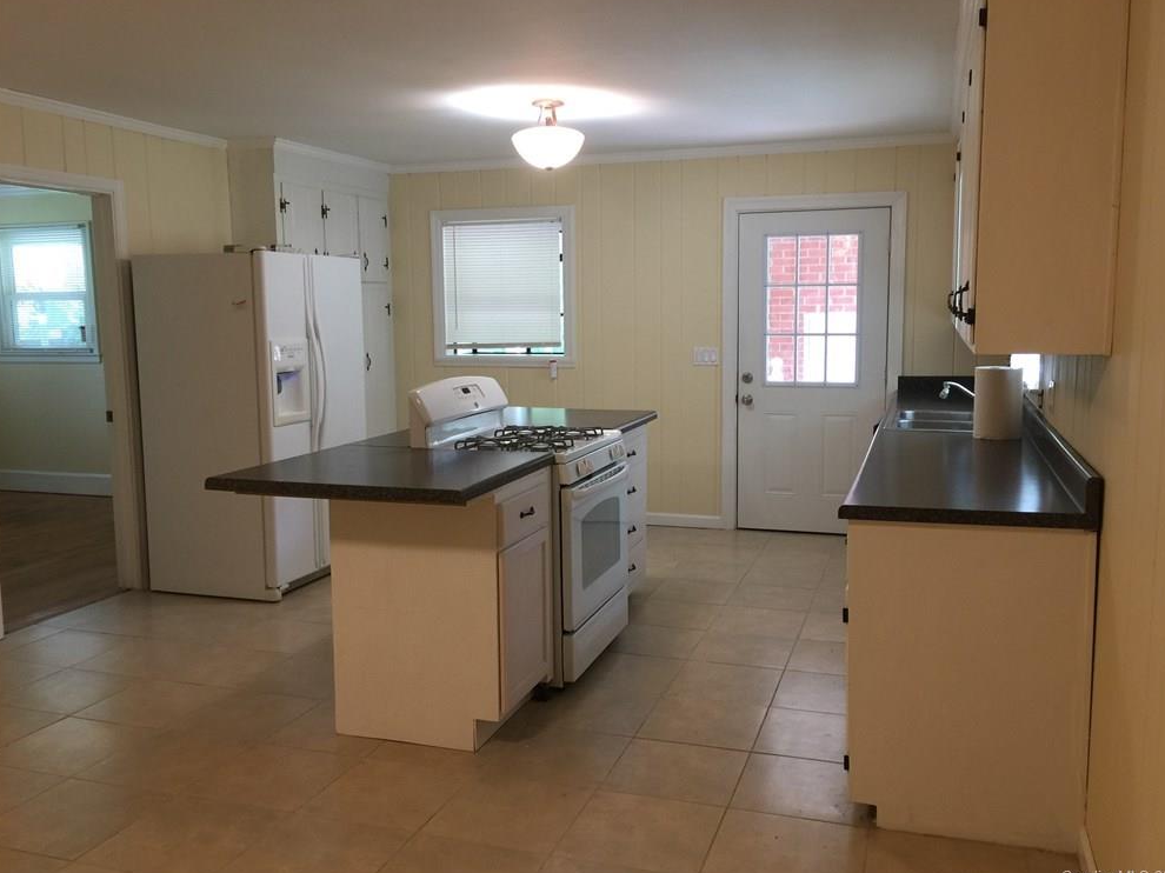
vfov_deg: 46.8
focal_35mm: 30
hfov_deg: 60.0
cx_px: 594
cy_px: 436
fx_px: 1009
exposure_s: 1/15
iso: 50
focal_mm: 4.15
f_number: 2.2
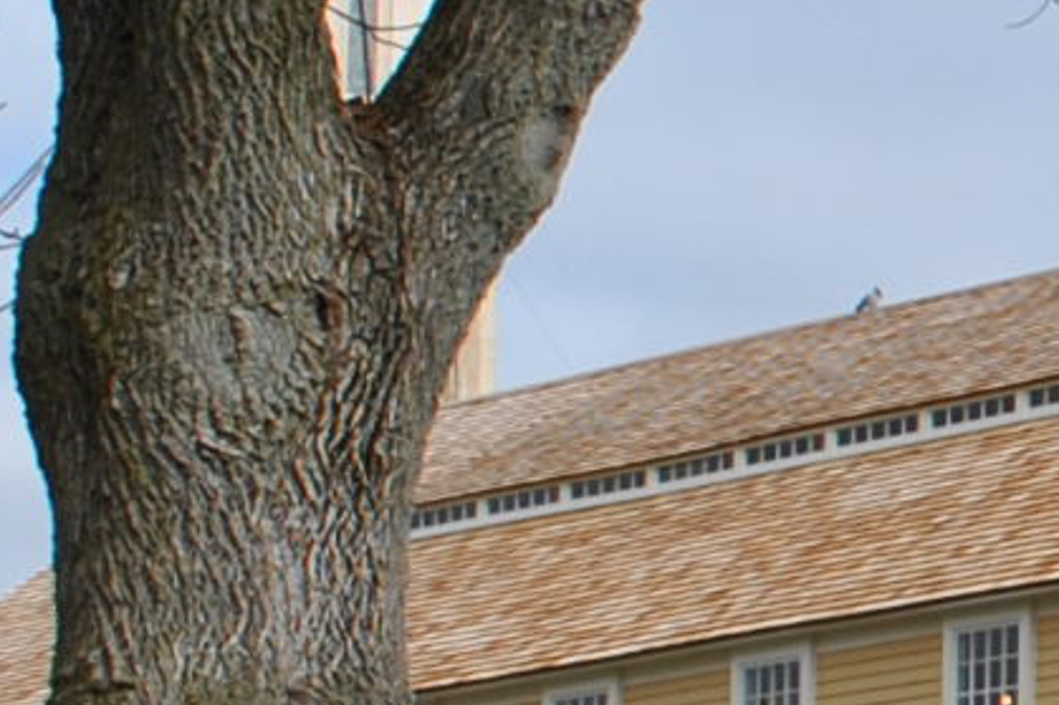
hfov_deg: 9.9
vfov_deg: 7.3
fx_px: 5498
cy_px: 510
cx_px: 2353
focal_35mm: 187
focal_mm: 18
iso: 100
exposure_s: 1/250
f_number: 8
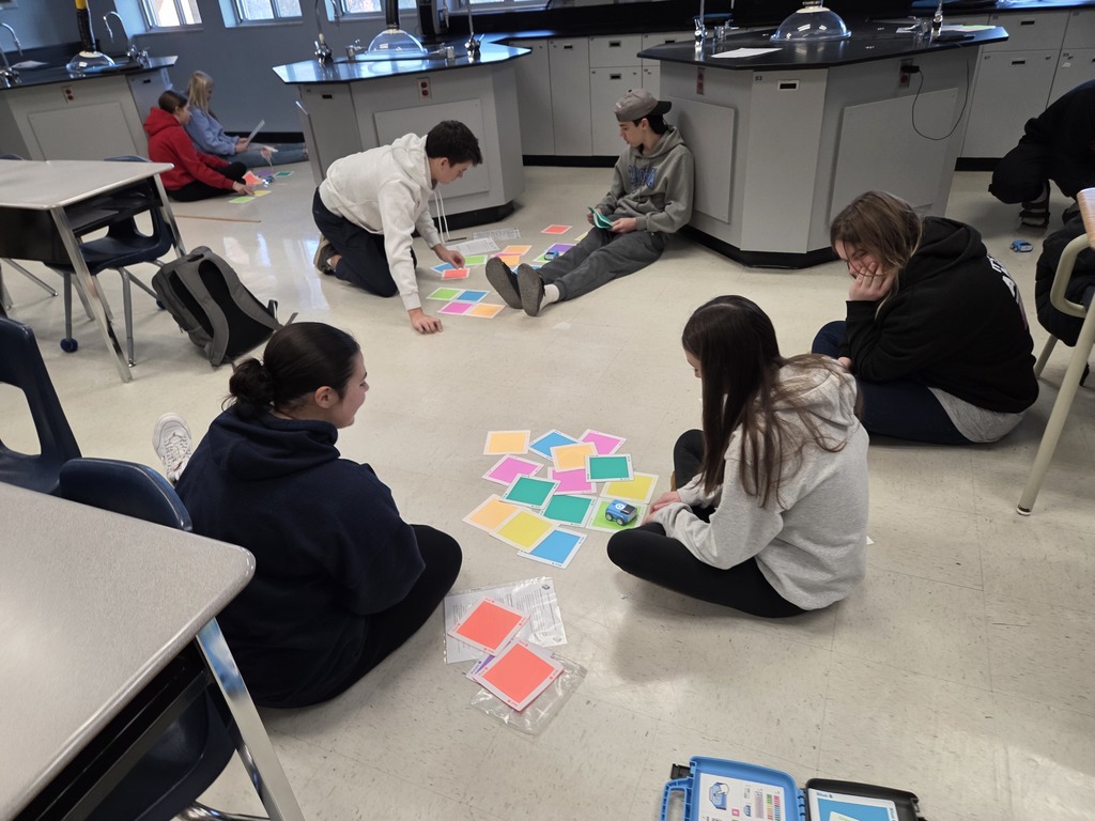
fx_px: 728
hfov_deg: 73.9
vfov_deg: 58.9
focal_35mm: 23
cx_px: 548
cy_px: 410
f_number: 1.8
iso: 320
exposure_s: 1/120
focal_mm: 5.4
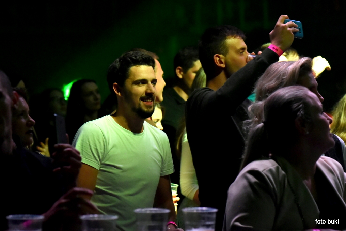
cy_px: 115
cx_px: 173
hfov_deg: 16.9
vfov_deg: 11.3
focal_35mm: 121
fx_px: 1163
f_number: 6.3
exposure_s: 1/200
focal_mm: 120
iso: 3200
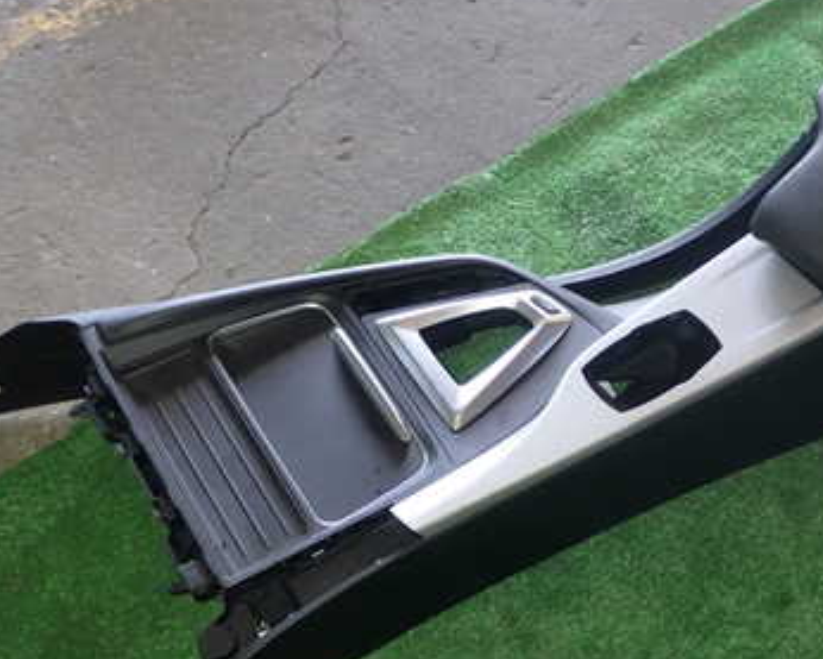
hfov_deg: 30.7
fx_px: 1486
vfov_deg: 25.0
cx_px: 542
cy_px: 366
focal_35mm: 61
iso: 200
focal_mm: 6.37
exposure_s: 1/40
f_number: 2.5
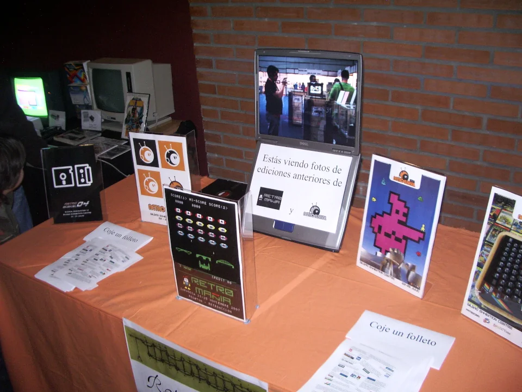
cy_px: 196
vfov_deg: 40.7
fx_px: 528
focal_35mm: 35
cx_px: 261
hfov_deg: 52.6
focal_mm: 5.8
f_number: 2.6
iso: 200
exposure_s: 1/15
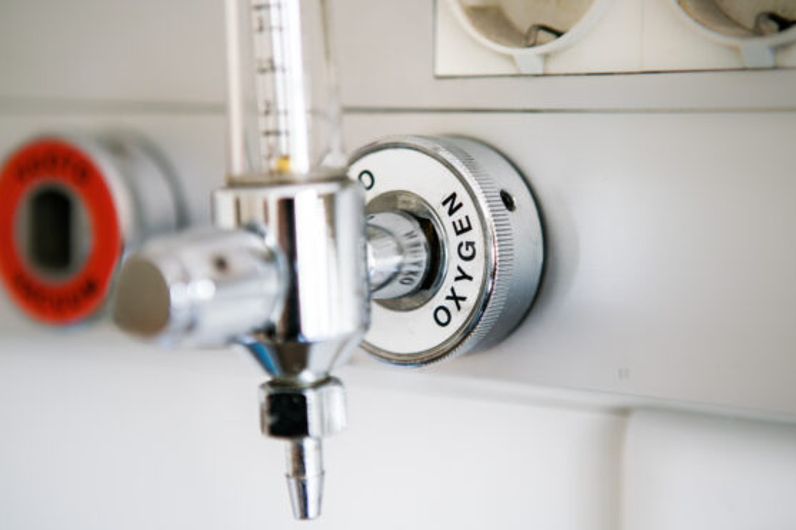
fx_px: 1547
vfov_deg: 19.4
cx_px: 412
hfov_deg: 28.8
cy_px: 271
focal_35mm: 70
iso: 640
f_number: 3.2
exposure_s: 1/60
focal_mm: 65
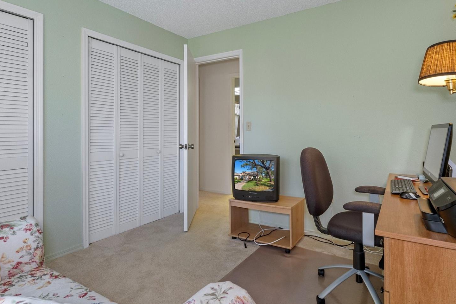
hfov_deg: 83.7
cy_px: 147
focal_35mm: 20
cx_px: 250
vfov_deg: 61.9
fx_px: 253
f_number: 8
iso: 640
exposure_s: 1/1.67
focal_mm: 12
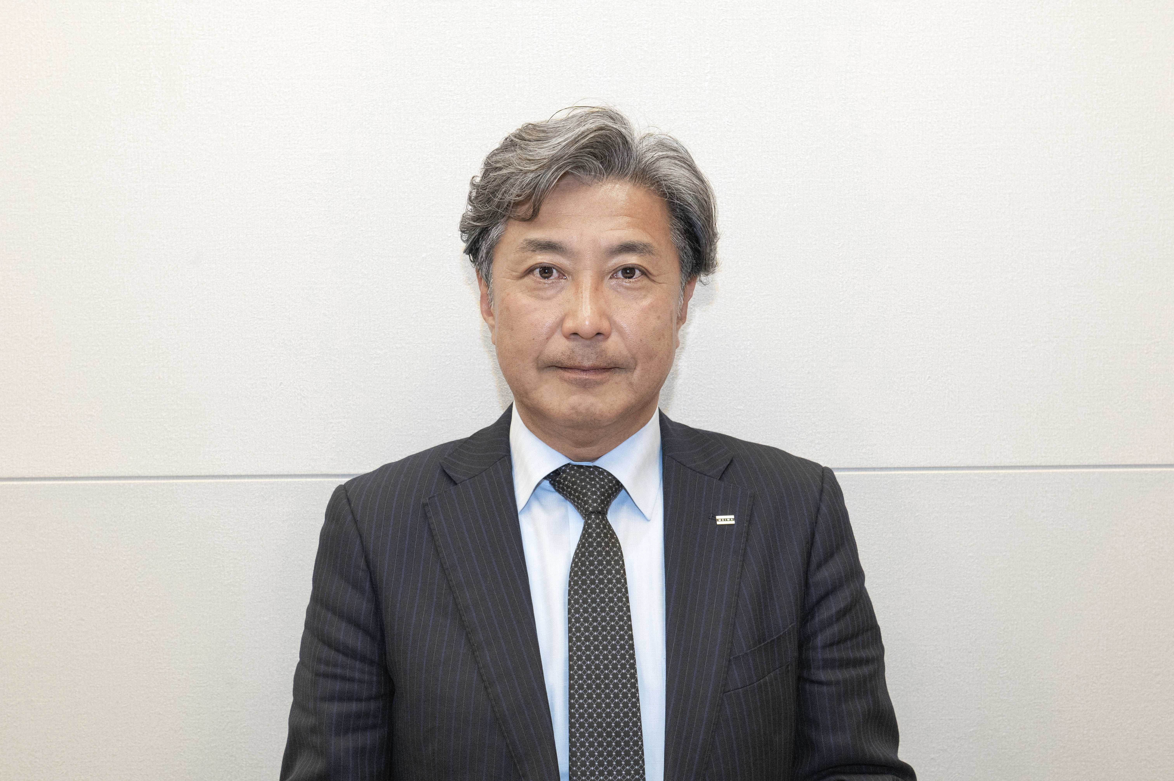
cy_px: 390
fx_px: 1792
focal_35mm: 55
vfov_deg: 24.6
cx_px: 587
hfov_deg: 36.3
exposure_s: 1/125
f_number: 8
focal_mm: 55
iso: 3200
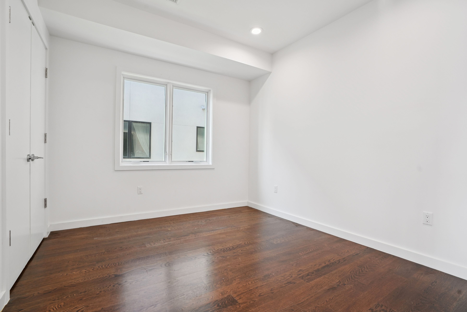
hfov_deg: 96.7
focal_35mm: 16
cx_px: 234
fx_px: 208
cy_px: 156
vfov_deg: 73.7
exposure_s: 1/50
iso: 400
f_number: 8
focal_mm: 16
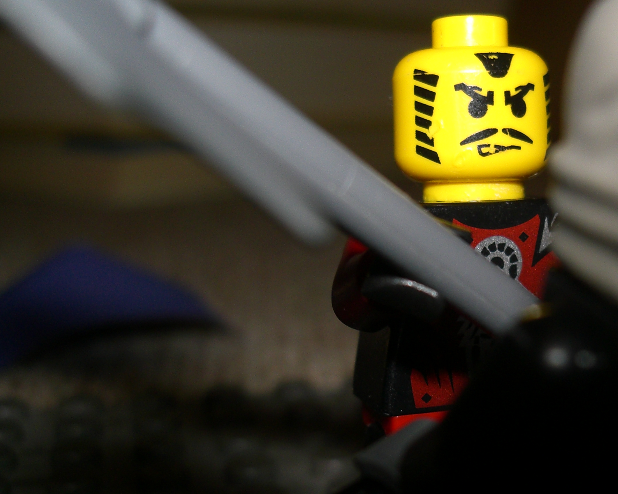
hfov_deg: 31.2
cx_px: 485
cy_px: 270
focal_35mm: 59
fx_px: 1079
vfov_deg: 25.8
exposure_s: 1/60
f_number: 3.1
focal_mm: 6.3
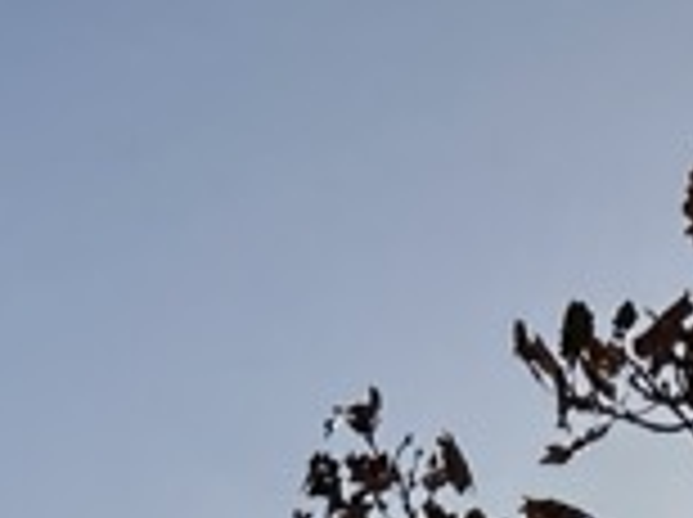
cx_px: -194
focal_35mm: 160
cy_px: 1604
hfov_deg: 12.0
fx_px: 3198
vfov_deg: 7.9
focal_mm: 6.86
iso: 80
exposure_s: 1/10753
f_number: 1.78
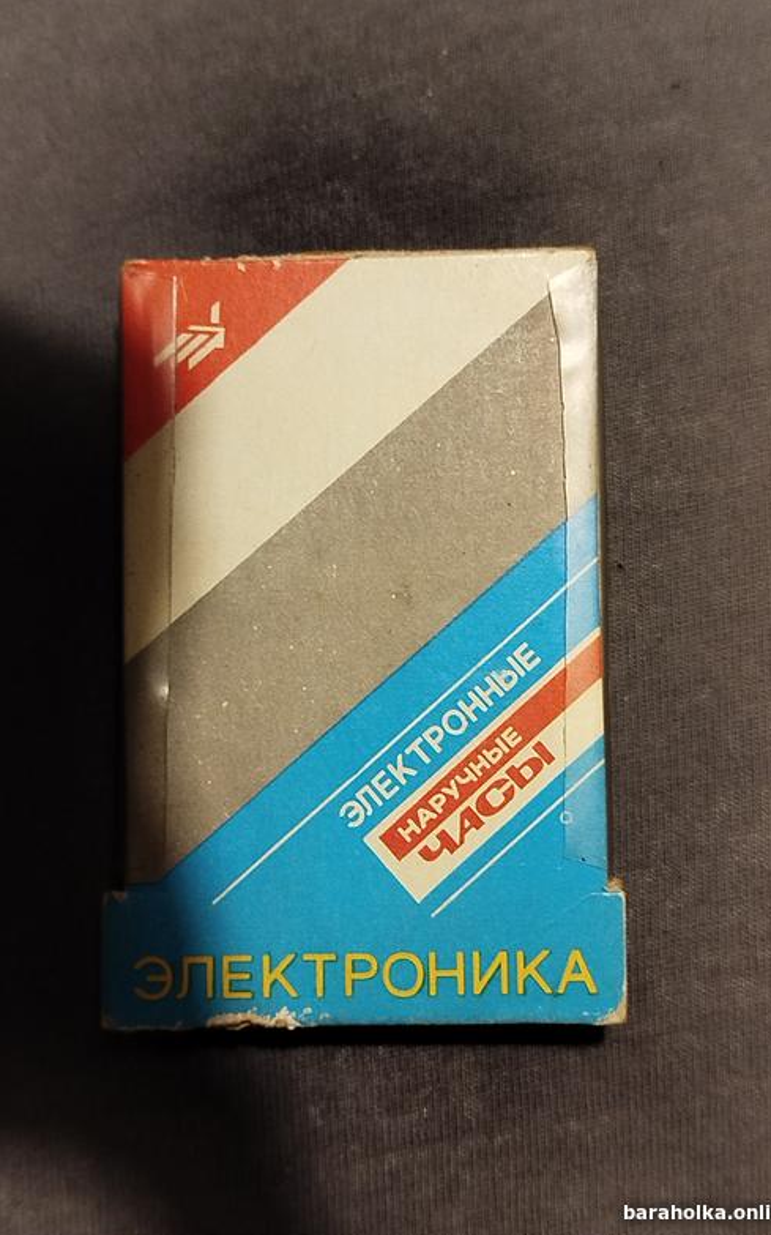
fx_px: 1749
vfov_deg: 38.9
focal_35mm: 52
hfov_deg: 24.9
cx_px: 396
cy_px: 615
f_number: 1.7
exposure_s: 1/33
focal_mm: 5.31
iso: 640
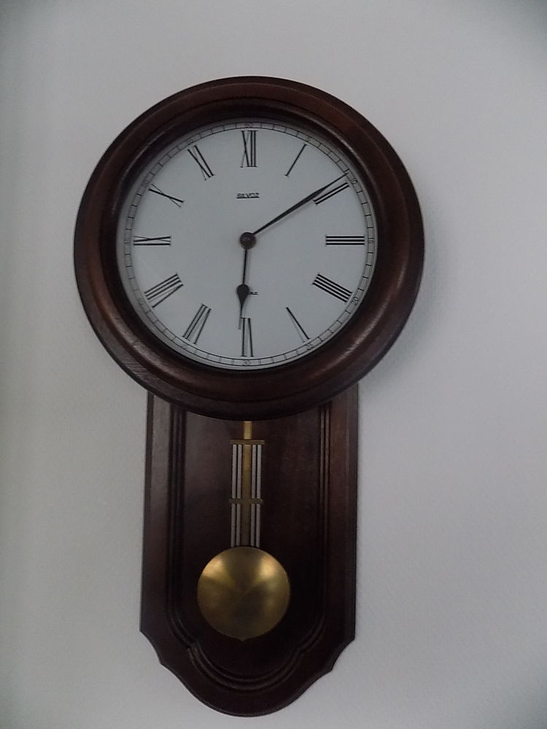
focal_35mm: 23
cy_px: 364
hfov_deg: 58.9
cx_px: 274
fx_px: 485
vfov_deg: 73.9
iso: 400
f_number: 3.1
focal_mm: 4
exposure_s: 1/8
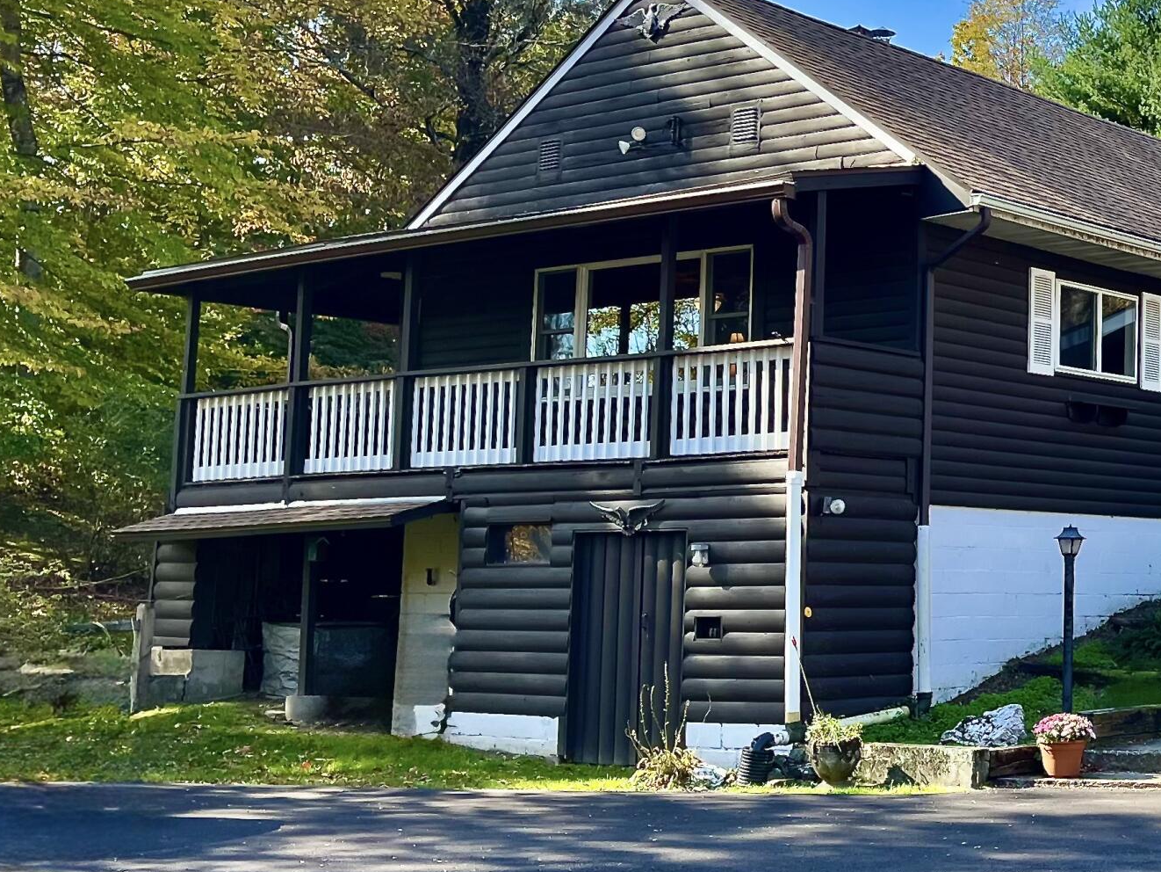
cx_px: 1280
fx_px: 1979
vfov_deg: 24.8
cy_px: 374
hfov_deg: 29.4
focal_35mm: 59
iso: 50
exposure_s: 1/1046
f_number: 1.6
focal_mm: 5.1
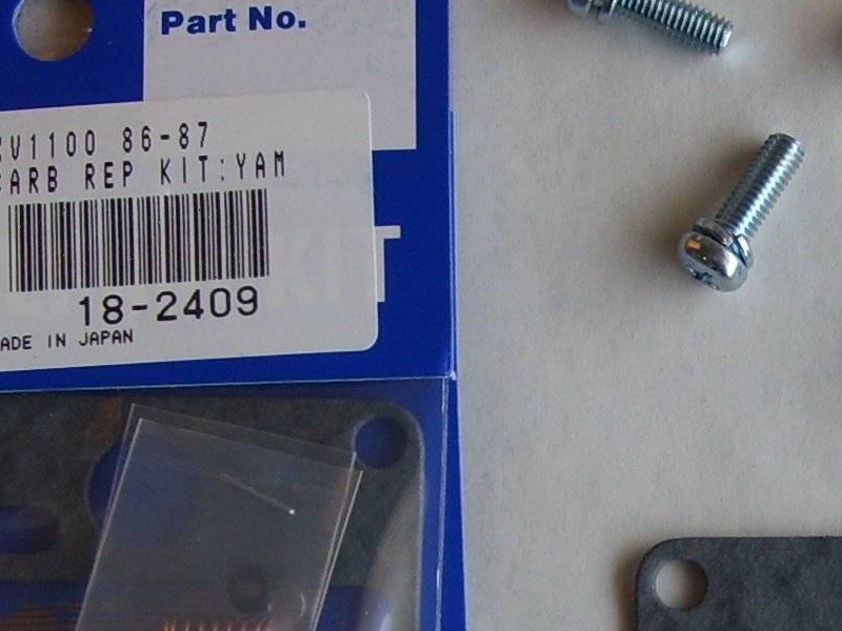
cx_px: 773
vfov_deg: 13.1
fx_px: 2724
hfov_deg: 17.3
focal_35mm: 112
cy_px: 566
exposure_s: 1/60
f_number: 2.8
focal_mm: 5.8
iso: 50
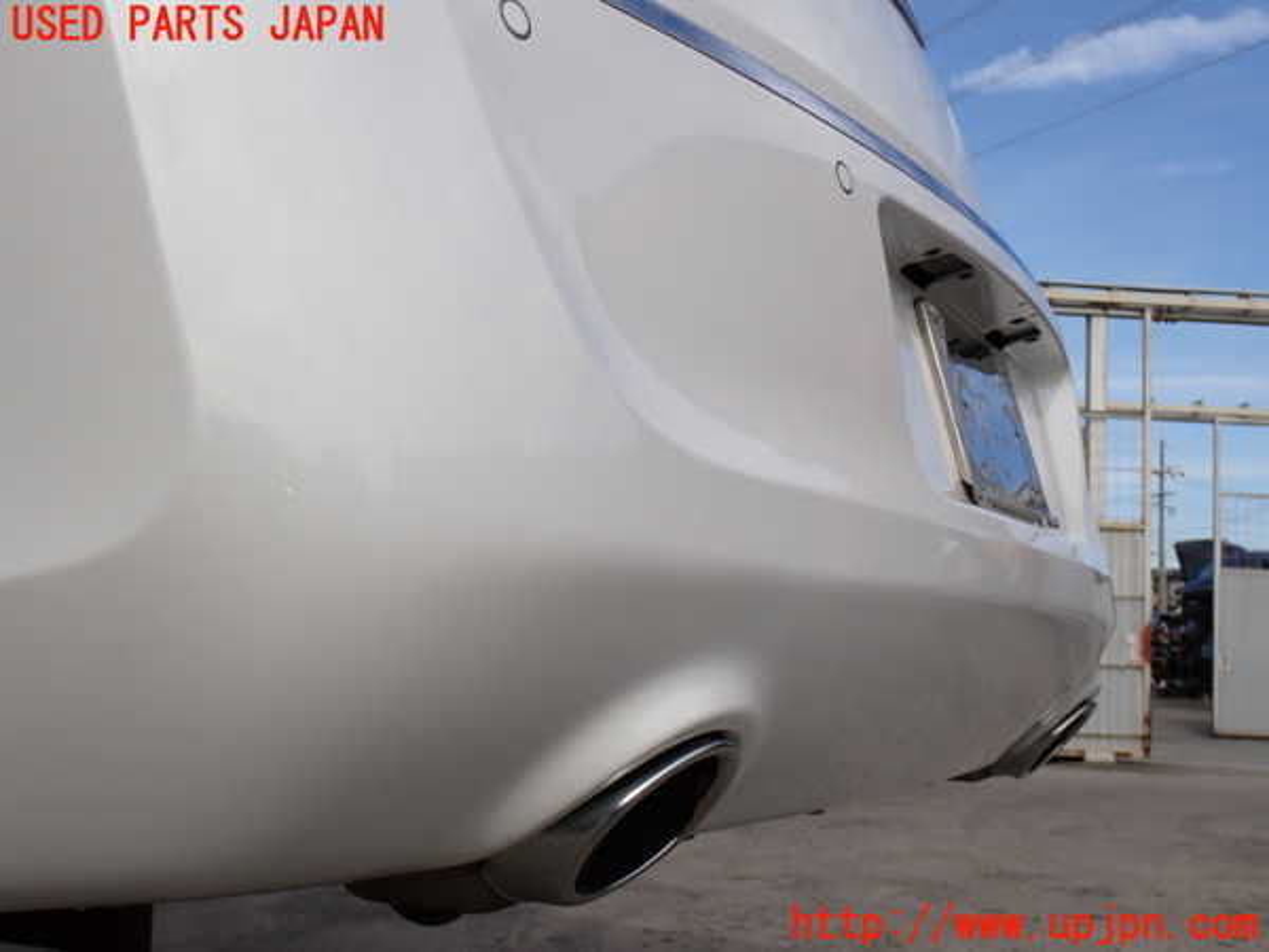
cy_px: 476
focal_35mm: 44
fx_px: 1613
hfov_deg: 42.9
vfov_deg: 32.9
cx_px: 634
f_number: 4
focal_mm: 7.84
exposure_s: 1/800
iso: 100
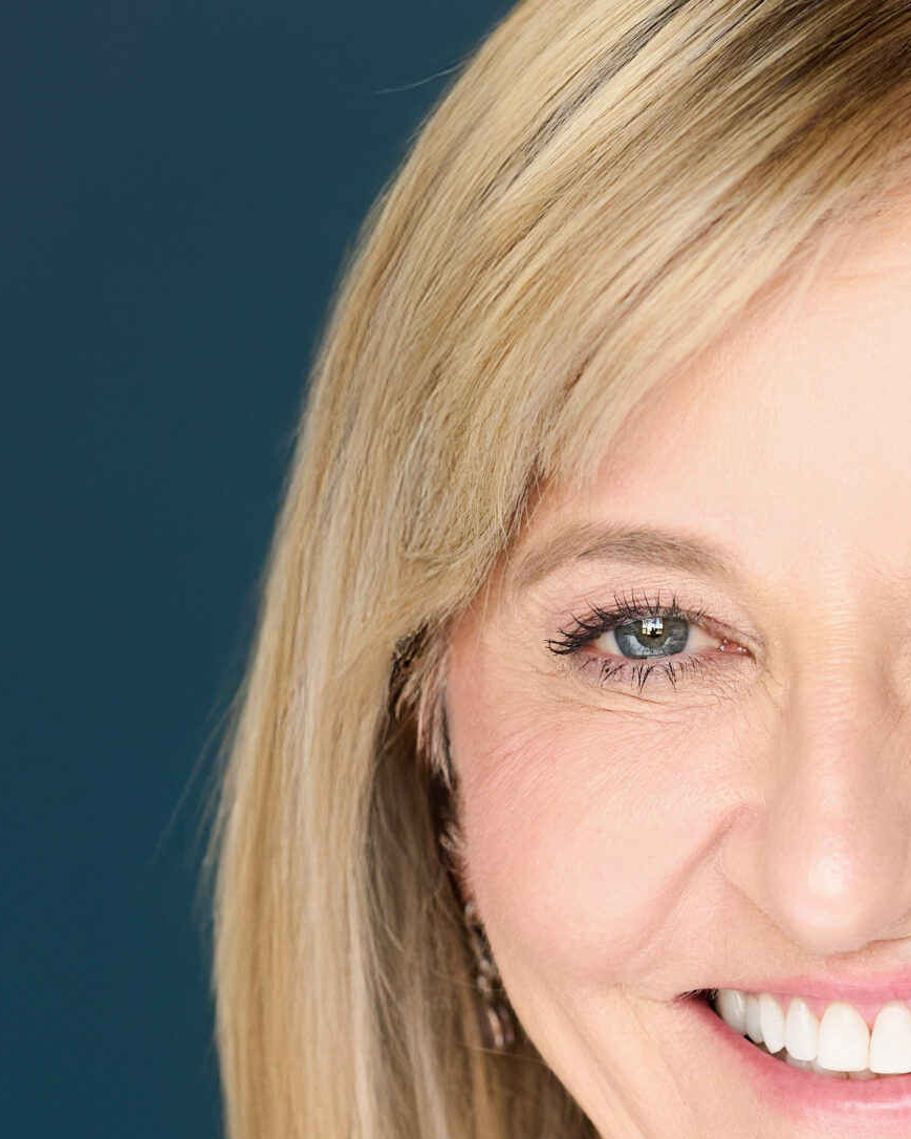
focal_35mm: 282
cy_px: 1812
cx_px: 866
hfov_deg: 5.5
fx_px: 9503
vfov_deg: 6.7
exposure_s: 1/500
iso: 1250
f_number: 3.2
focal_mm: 85
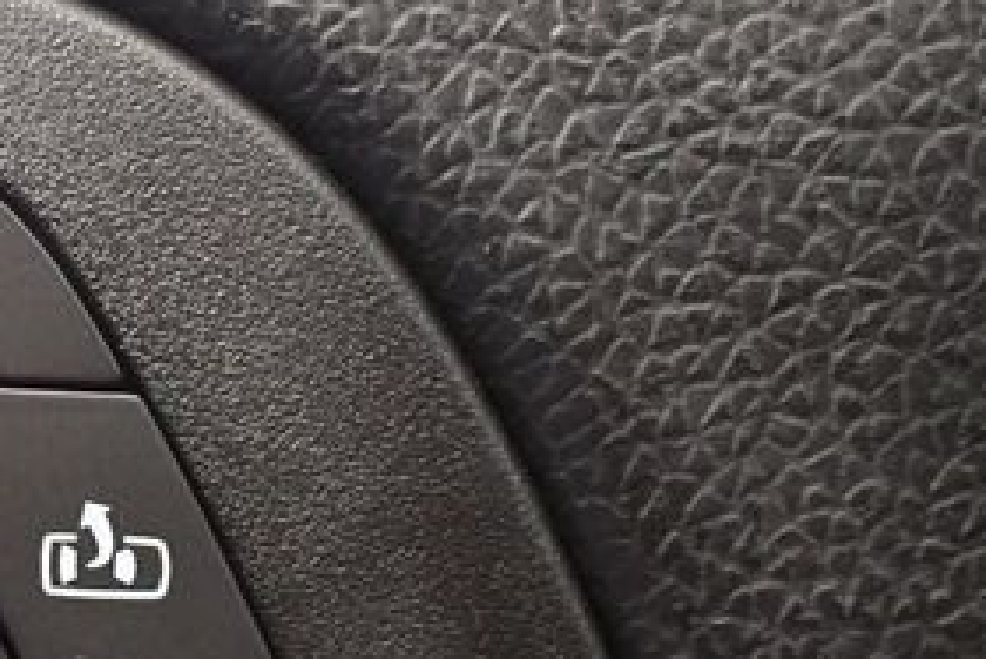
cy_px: 566
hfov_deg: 16.8
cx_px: -32
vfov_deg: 11.5
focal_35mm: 119
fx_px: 3261
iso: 3600
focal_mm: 26
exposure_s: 1/60
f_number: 4
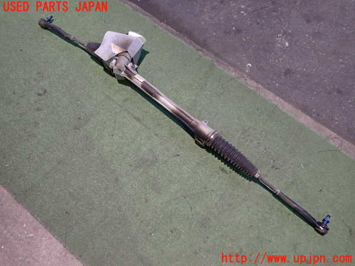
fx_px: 308
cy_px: 133
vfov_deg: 46.8
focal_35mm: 30
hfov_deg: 60.0
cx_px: 178
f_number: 2.3
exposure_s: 1/30
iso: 500
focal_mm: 5.4
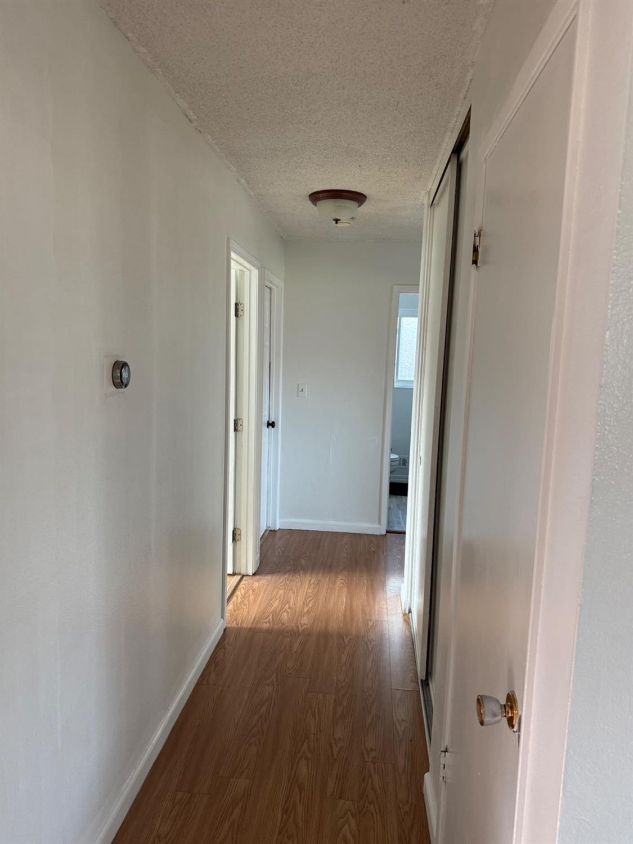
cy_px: 422
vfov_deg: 71.6
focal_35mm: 24
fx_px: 585
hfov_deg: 56.8
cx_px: 316
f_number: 1.78
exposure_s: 1/101
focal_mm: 6.76
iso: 200
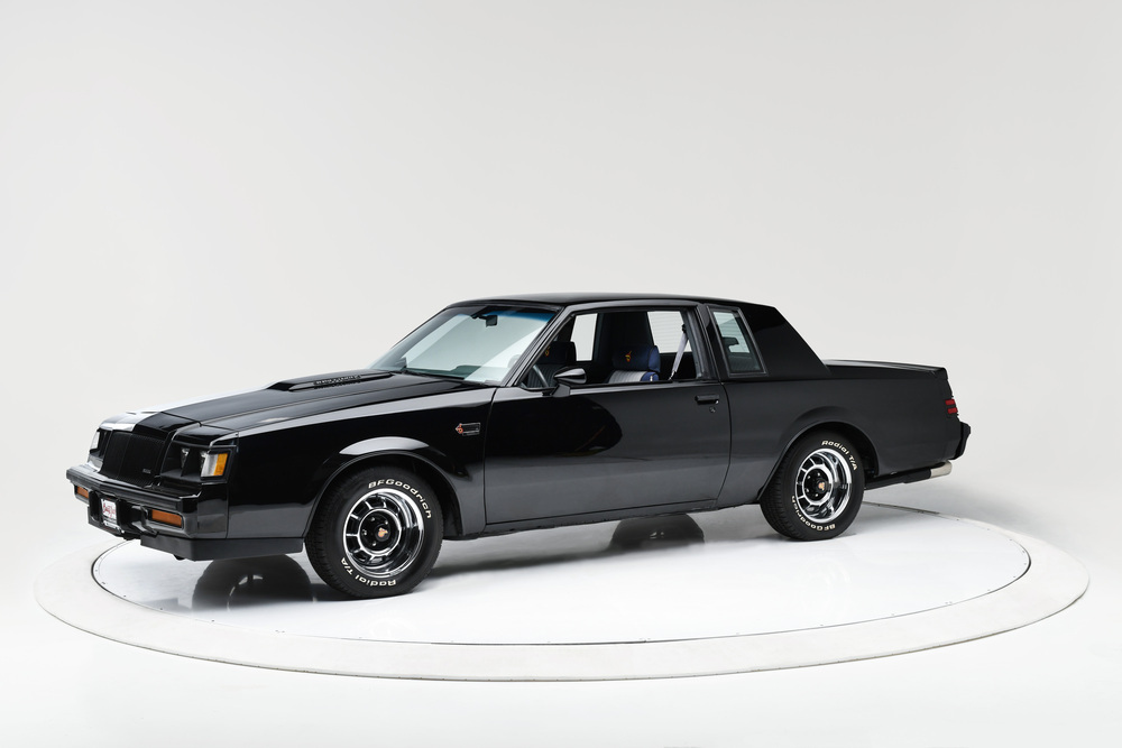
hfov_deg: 39.6
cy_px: 374
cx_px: 561
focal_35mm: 50
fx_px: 1558
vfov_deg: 27.0
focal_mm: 50
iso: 500
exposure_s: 1/250
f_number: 8
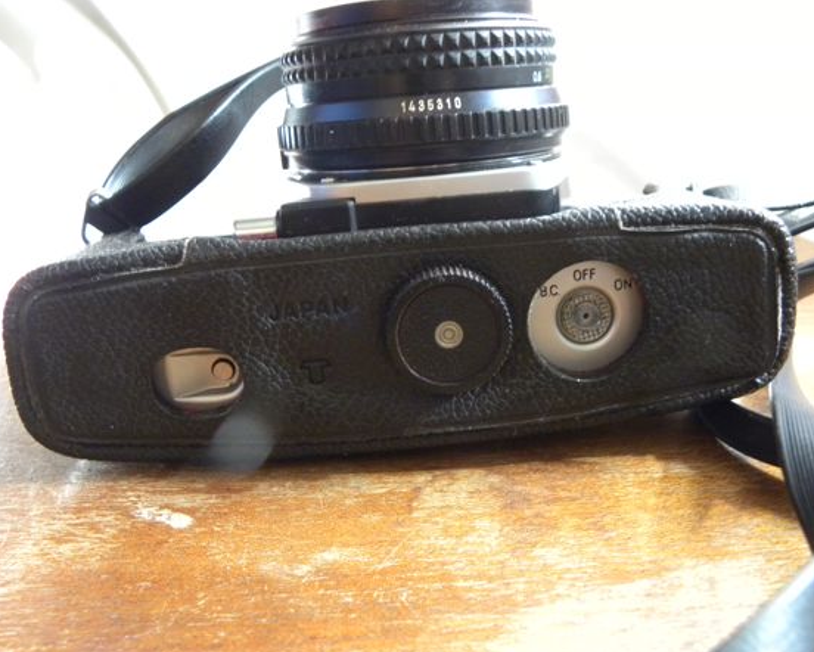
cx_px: 414
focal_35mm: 35
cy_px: 330
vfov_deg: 42.2
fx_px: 843
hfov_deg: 51.5
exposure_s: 1/19.7
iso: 400
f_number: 2.8
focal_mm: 5.9
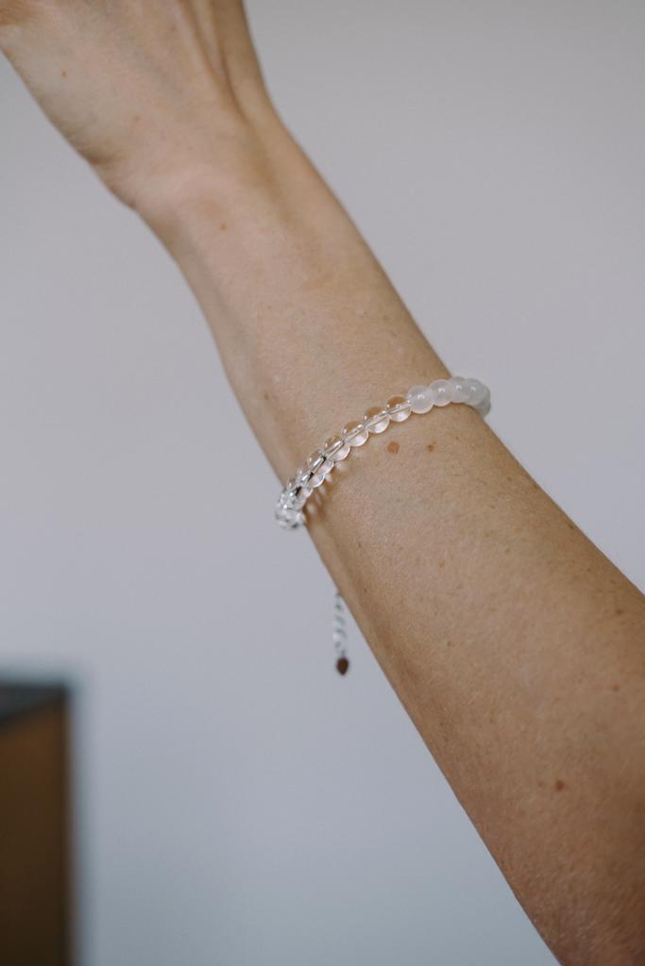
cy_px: 483
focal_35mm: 53
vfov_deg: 37.5
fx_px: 1424
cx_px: 322
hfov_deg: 25.5
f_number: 2.8
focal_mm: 35
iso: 200
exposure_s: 1/125
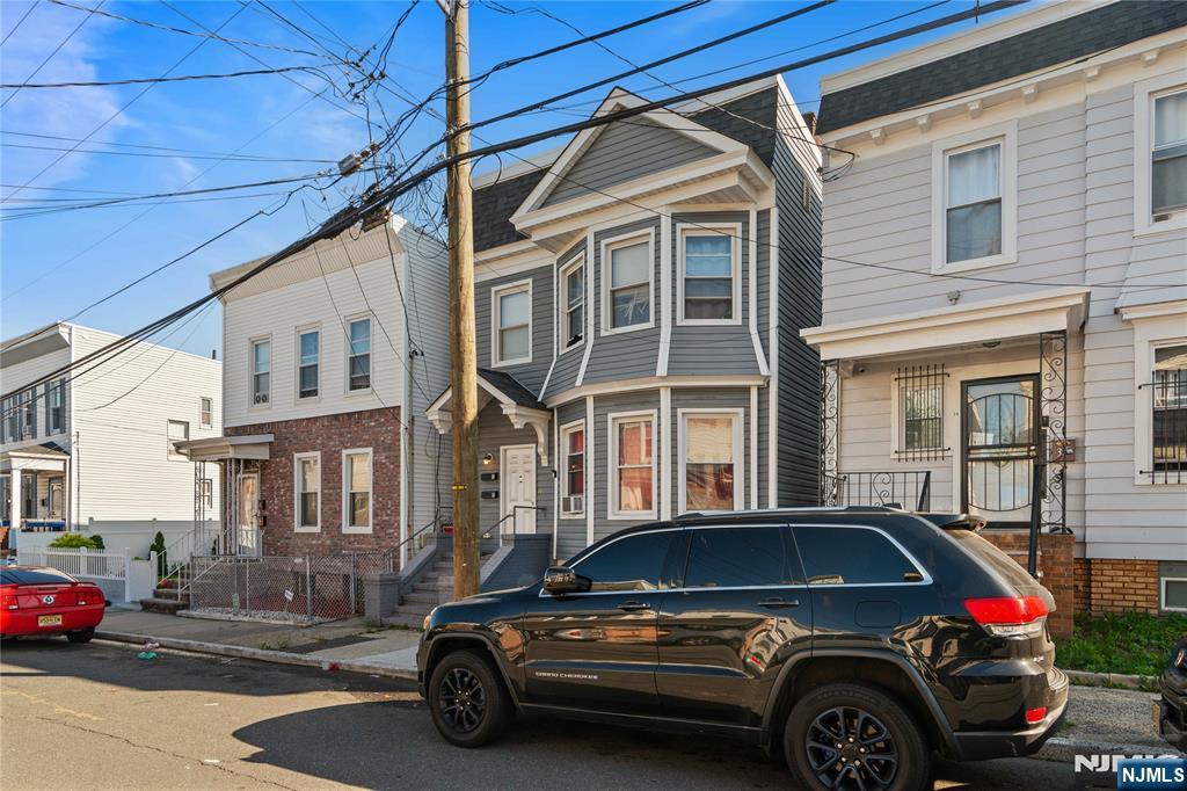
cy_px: 396
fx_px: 659
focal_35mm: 20
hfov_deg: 84.0
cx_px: 594
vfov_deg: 61.9
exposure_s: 1/250
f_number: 8
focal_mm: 20
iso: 400
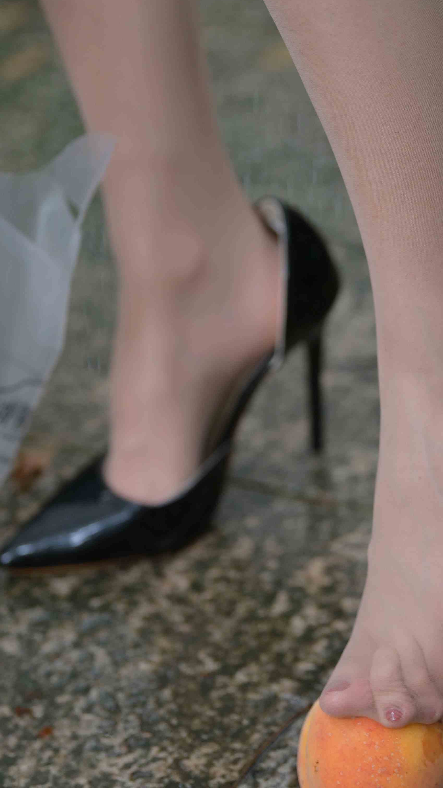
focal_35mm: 176
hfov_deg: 6.9
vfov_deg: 12.2
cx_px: 363
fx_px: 3676
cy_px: 351
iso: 500
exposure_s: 1/200
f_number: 2.8
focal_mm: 110
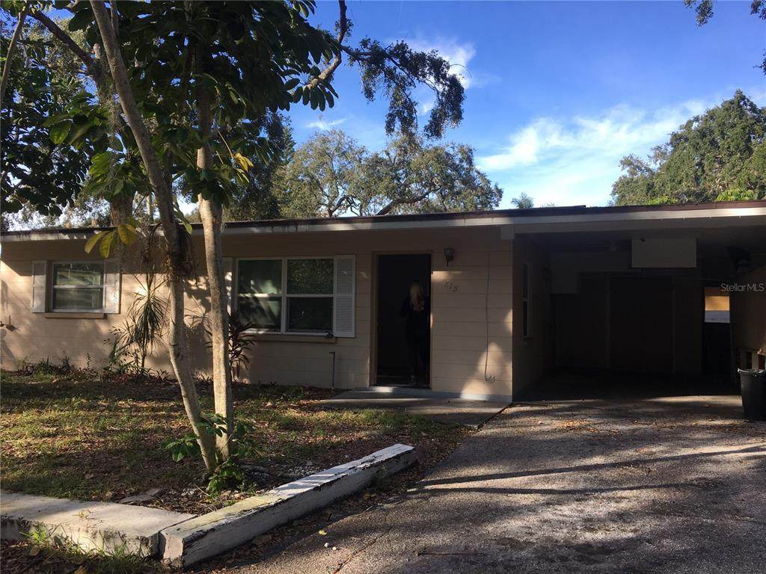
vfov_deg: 48.2
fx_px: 642
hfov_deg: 61.7
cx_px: 383
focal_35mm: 29
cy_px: 287
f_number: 2.2
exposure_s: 1/458
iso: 25
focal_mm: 4.15
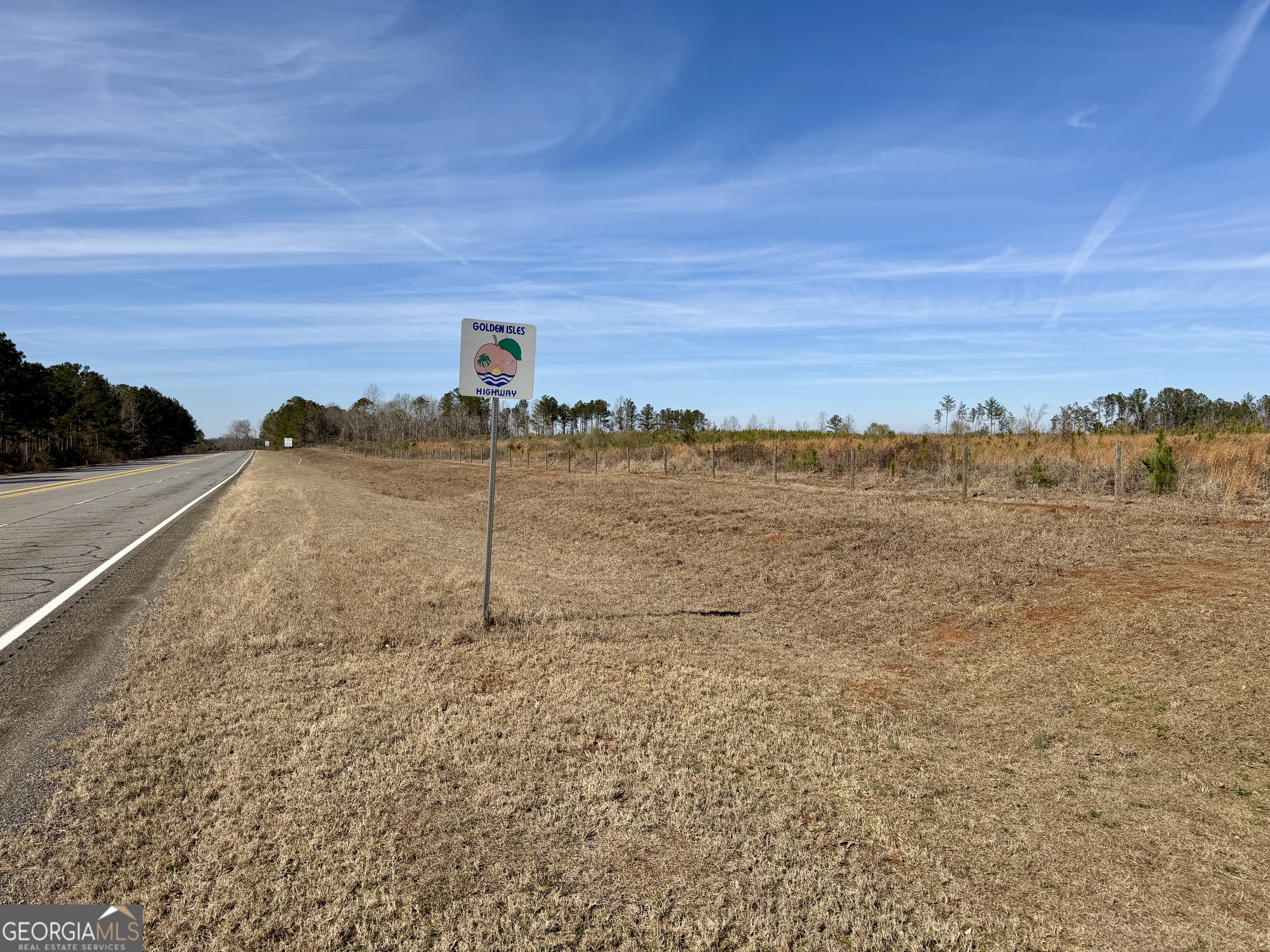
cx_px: 635
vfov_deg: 56.8
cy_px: 476
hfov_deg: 71.6
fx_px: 881
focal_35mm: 24
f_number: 1.78
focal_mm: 6.76
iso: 80
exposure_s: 1/6711
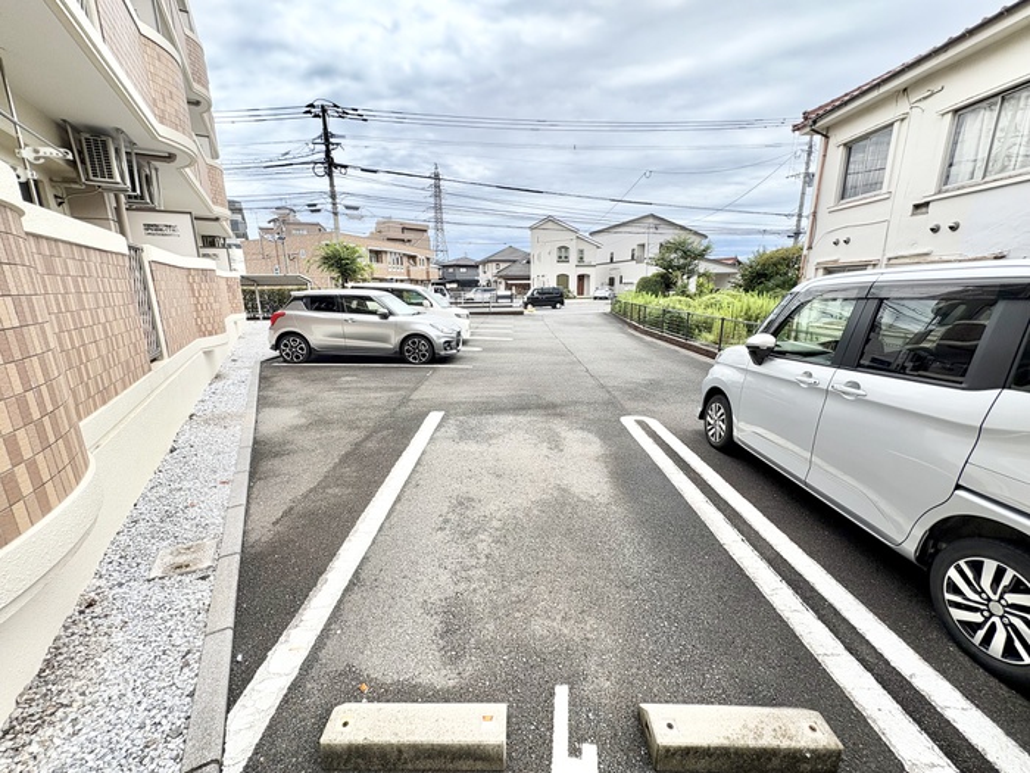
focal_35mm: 14
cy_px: 386
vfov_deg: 85.7
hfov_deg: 102.1
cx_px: 515
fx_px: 417
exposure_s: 1/812
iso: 40
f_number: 2.2
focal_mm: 2.22
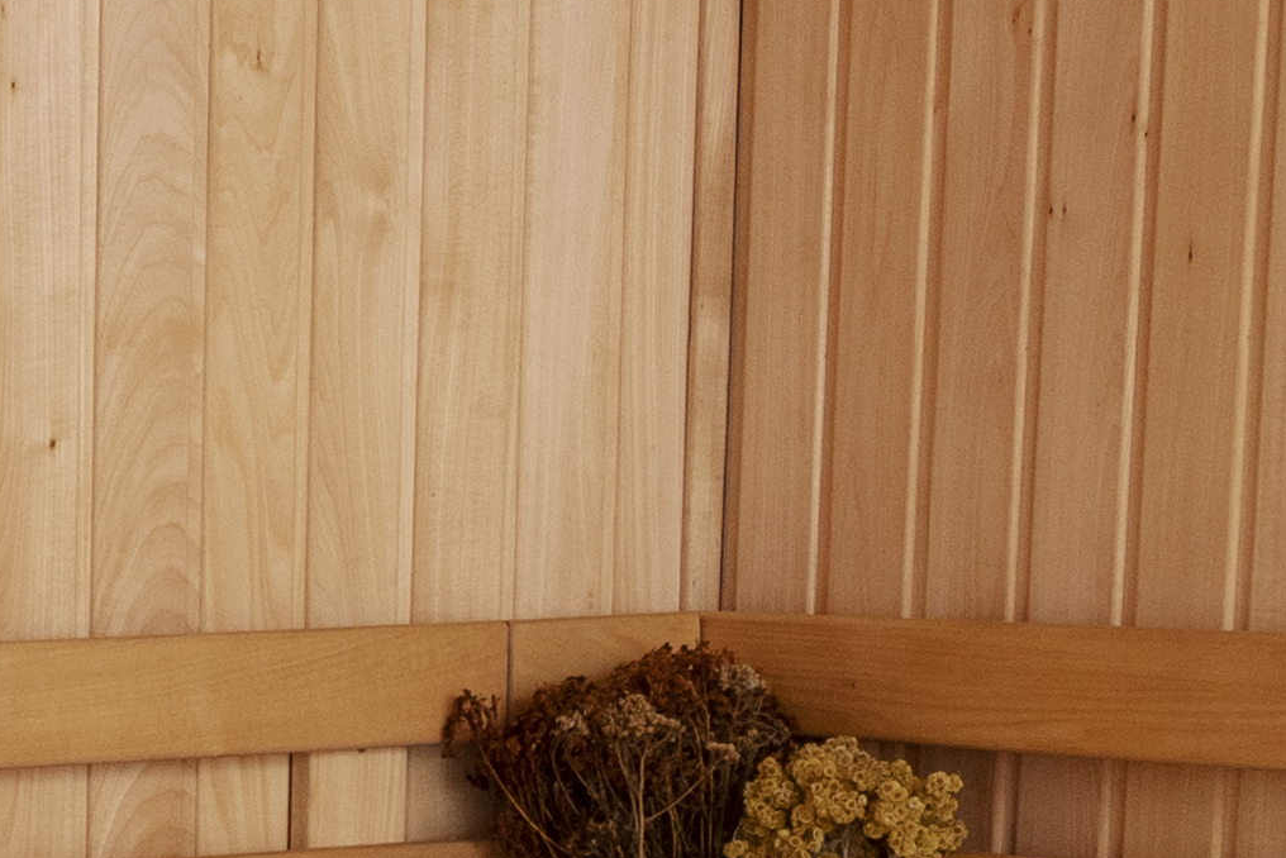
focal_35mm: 126
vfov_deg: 10.6
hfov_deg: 14.5
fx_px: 4502
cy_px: 1191
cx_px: -938
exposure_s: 1/160
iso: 250
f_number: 4
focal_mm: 16
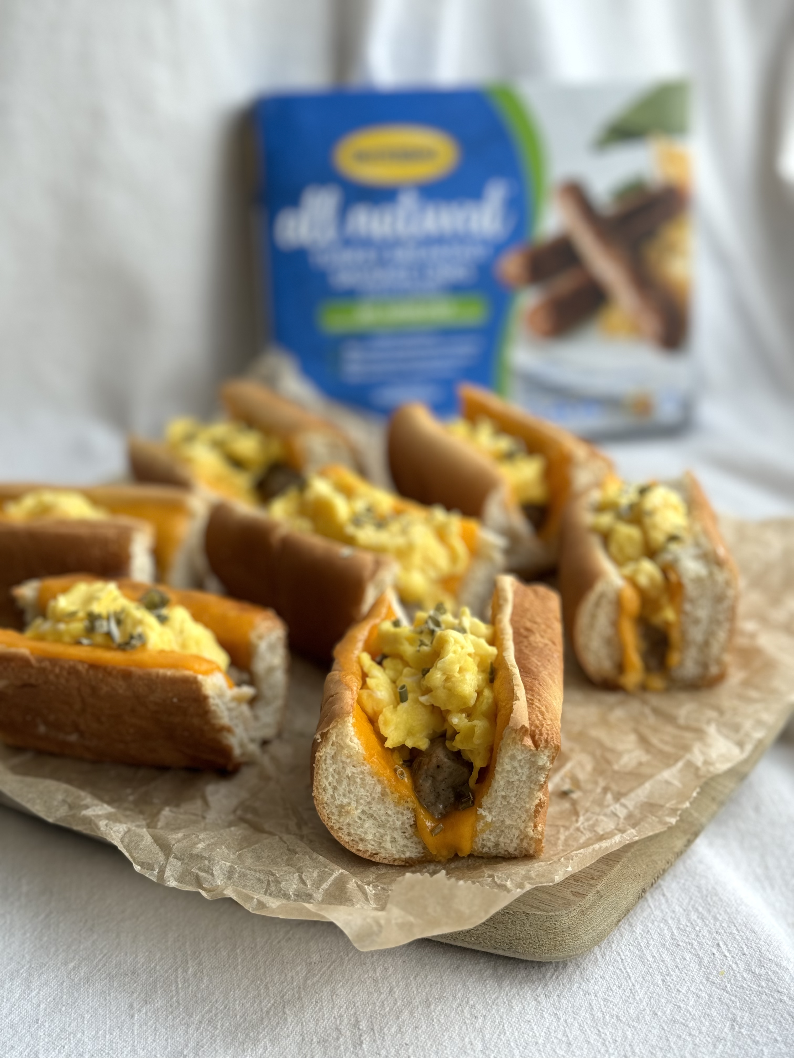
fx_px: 1468
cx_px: 397
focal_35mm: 48
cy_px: 529
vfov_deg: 39.7
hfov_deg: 30.3
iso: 64
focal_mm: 6.76
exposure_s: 1/362
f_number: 1.78
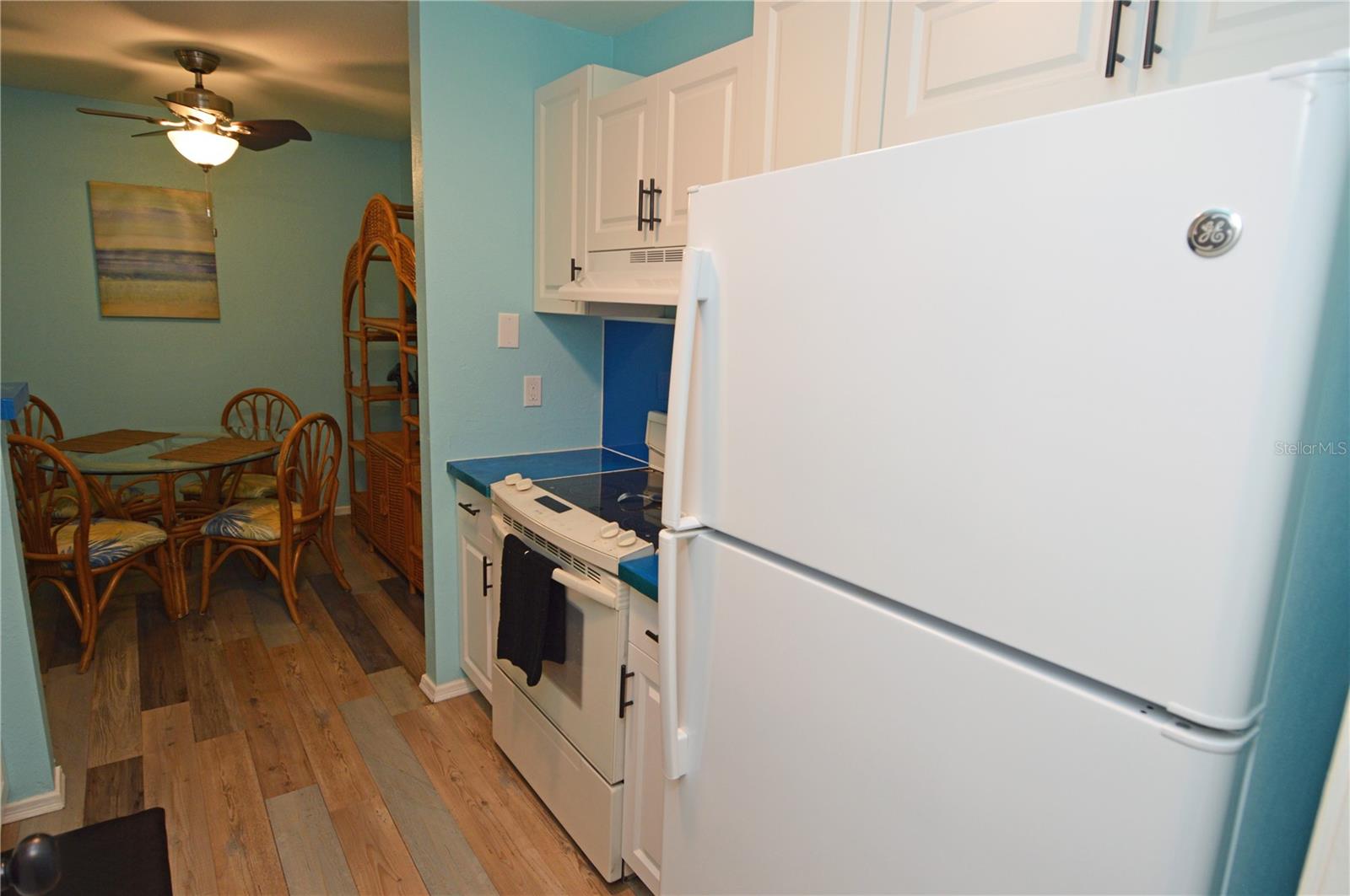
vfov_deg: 67.3
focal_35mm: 18
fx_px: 674
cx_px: 675
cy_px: 448
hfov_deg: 90.1
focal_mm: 12
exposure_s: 1/60
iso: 400
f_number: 4
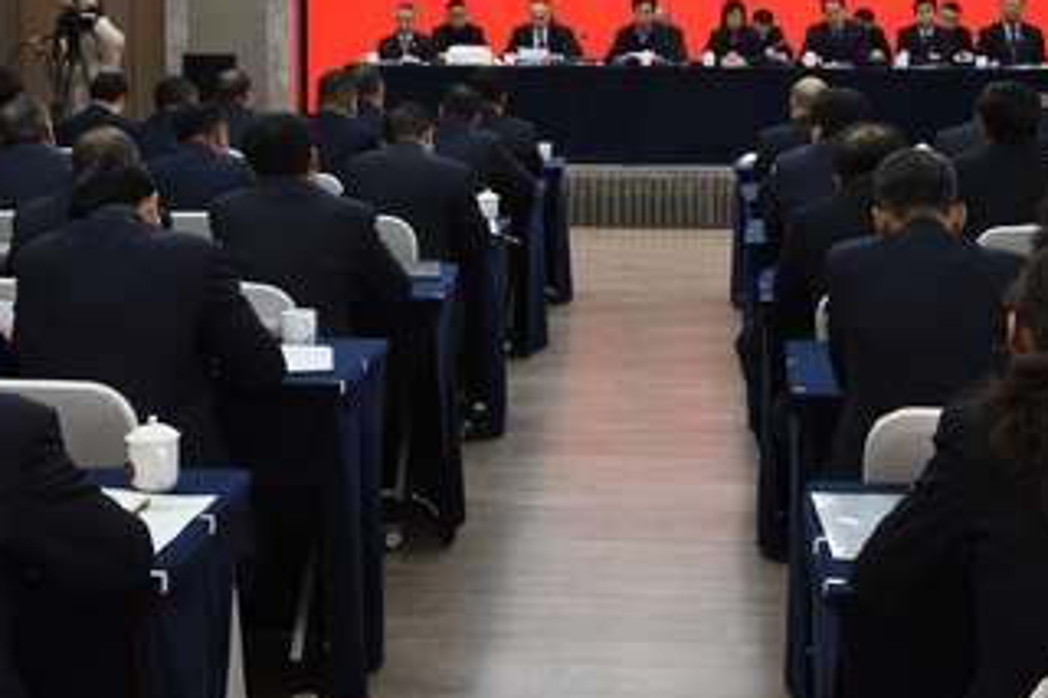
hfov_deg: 33.4
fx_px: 1746
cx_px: 583
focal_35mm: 60
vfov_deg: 22.2
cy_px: 118
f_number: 8
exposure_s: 1/80
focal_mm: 32
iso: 1600
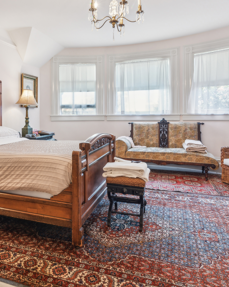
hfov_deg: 51.9
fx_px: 229
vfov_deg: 63.5
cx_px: 71
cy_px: 115
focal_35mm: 27
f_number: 8
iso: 500
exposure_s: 1/10
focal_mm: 16
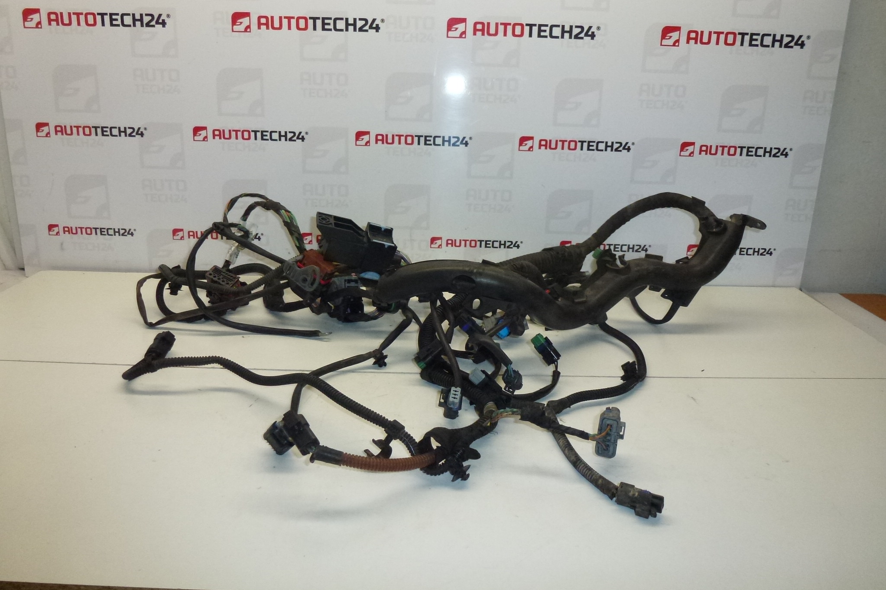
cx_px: 443
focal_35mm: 25
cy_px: 272
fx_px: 615
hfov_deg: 71.5
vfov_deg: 51.2
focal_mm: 4.3
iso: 400
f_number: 3.3
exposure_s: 1/320
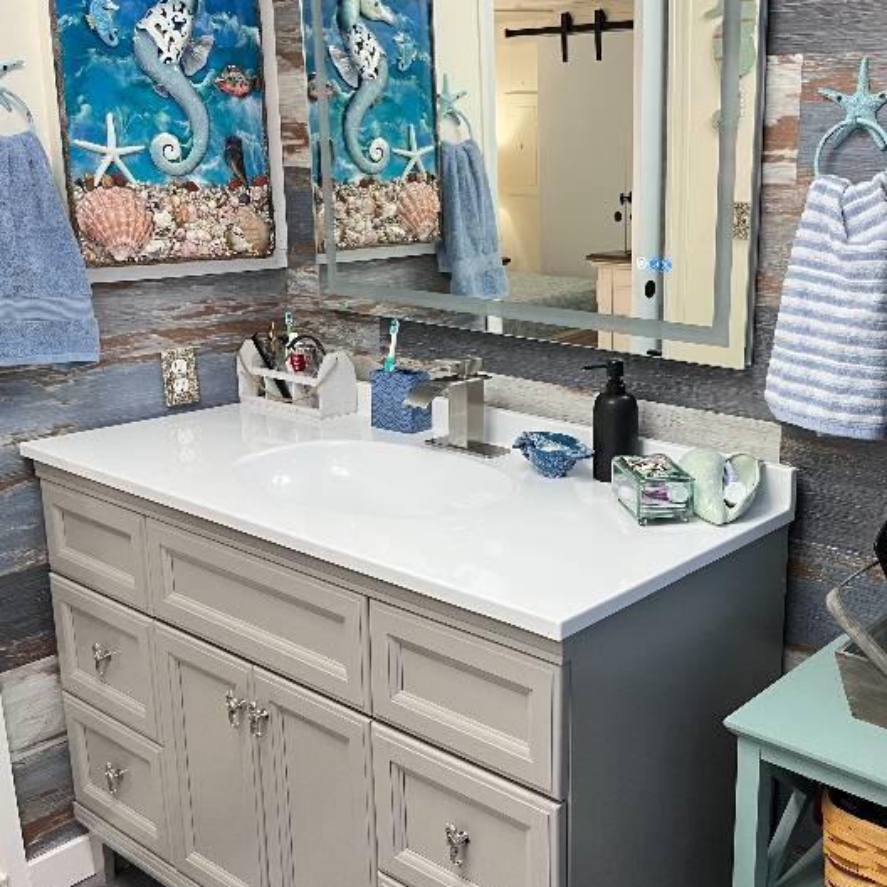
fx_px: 1073
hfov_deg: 43.9
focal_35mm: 37
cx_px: 633
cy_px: 426
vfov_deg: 44.9
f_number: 1.6
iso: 125
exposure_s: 1/60
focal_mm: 5.1
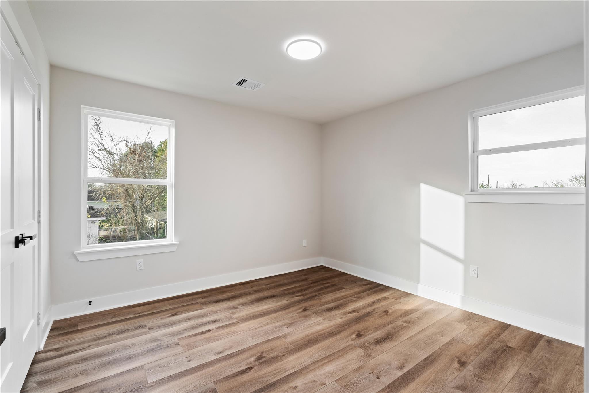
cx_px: 294
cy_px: 196
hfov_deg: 96.7
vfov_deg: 73.7
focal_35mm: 16
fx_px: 262
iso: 200
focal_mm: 16
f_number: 9
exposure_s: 1/1.67
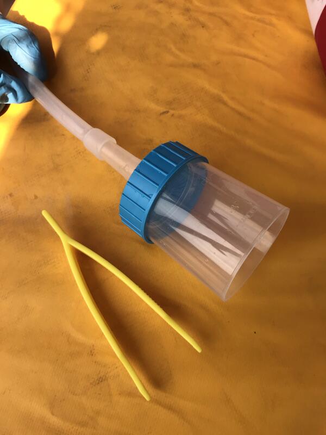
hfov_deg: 49.7
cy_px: 218
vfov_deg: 63.4
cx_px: 163
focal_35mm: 28
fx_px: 352
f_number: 1.8
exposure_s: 1/847
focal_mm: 3.99
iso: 20
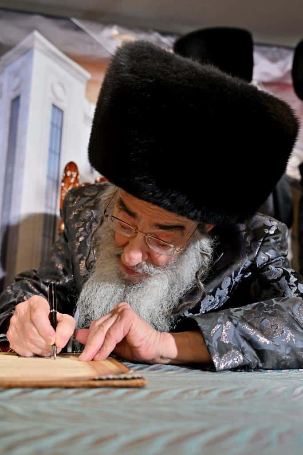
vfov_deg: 49.5
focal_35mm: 39
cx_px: 152
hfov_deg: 34.2
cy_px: 228
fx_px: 492
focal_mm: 39
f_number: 4
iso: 1000
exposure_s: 1/160
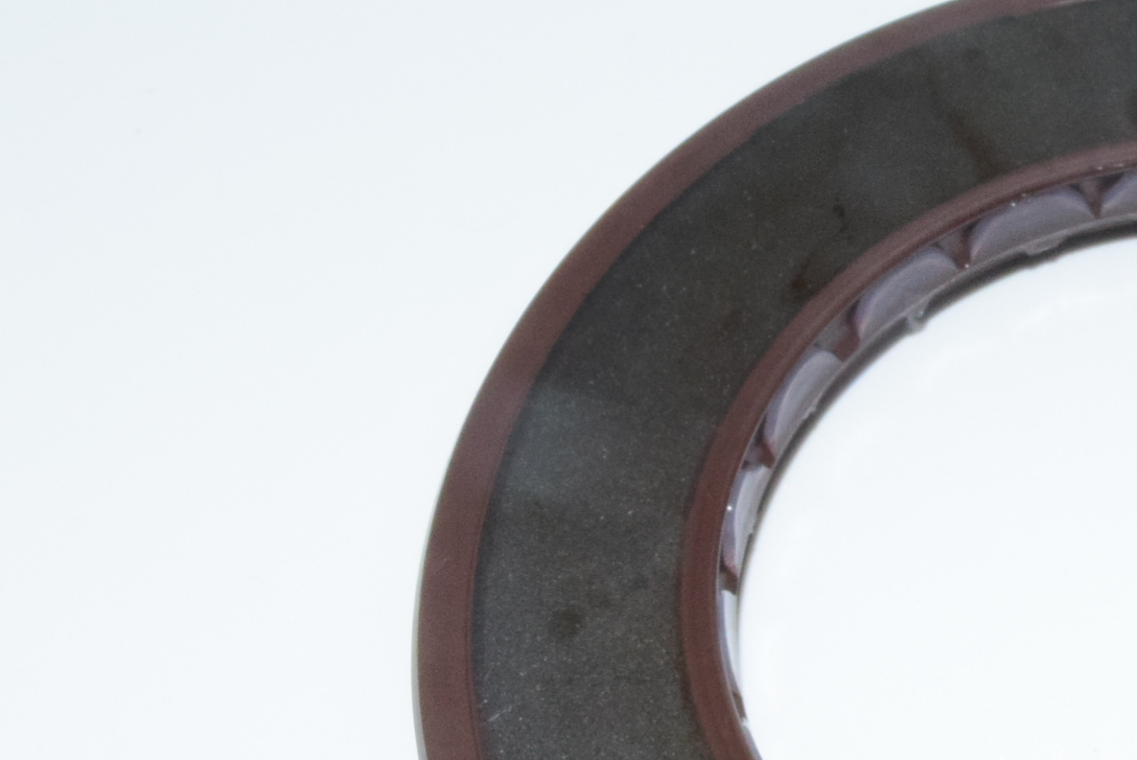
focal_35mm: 111
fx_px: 3520
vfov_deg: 12.3
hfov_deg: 17.7
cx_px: 1280
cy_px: 575
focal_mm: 27
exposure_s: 1/60
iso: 1600
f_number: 25
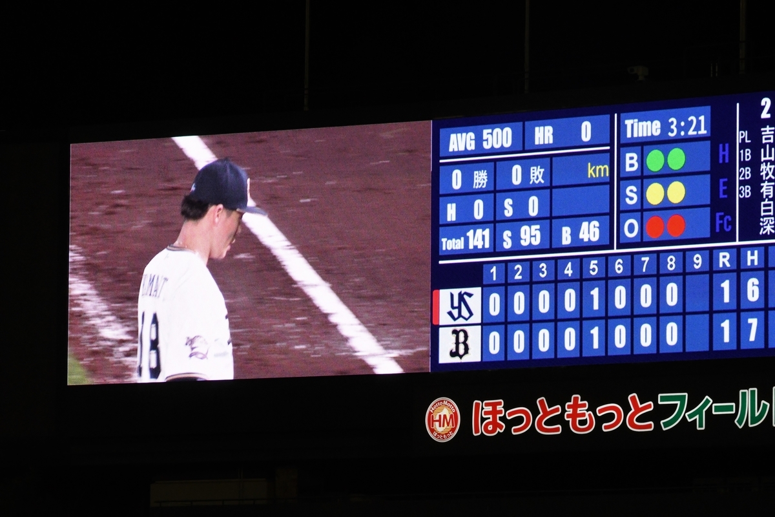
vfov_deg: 5.4
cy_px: 258
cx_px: 388
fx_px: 5489
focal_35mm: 255
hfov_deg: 8.1
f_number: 22
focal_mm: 170
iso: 6400
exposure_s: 1/250
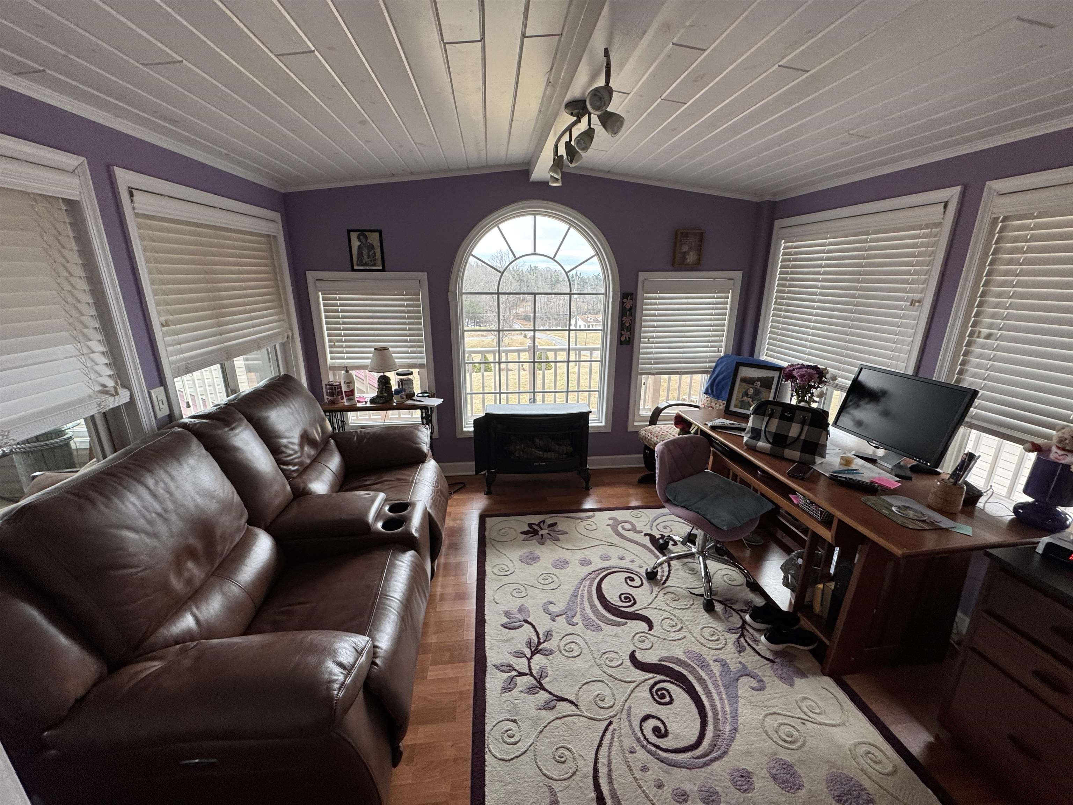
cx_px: 536
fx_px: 434
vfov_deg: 85.7
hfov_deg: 102.1
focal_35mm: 14
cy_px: 402
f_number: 2.2
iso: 160
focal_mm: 2.22
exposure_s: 1/120
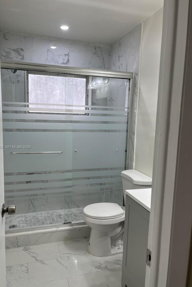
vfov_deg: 65.5
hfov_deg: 46.4
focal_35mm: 28
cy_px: 147
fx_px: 224
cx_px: 96
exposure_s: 1/120
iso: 50
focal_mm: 5.1
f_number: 1.6
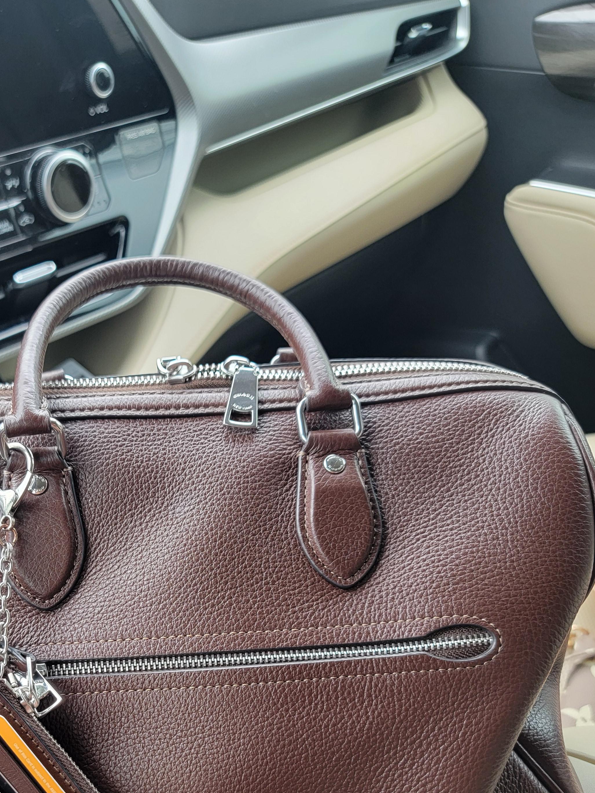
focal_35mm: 35
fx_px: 802
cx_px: 175
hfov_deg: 39.9
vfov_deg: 50.8
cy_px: 576
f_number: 1.8
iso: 125
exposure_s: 1/120
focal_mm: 6.7
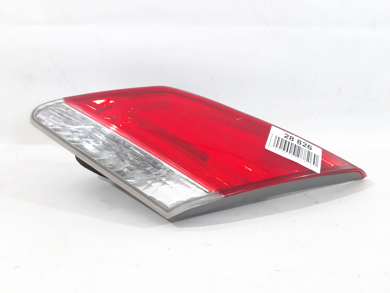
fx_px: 304
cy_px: 146
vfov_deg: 51.3
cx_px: 195
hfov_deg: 65.3
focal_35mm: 27
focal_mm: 3.93
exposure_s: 1/50
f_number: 1.7
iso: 320
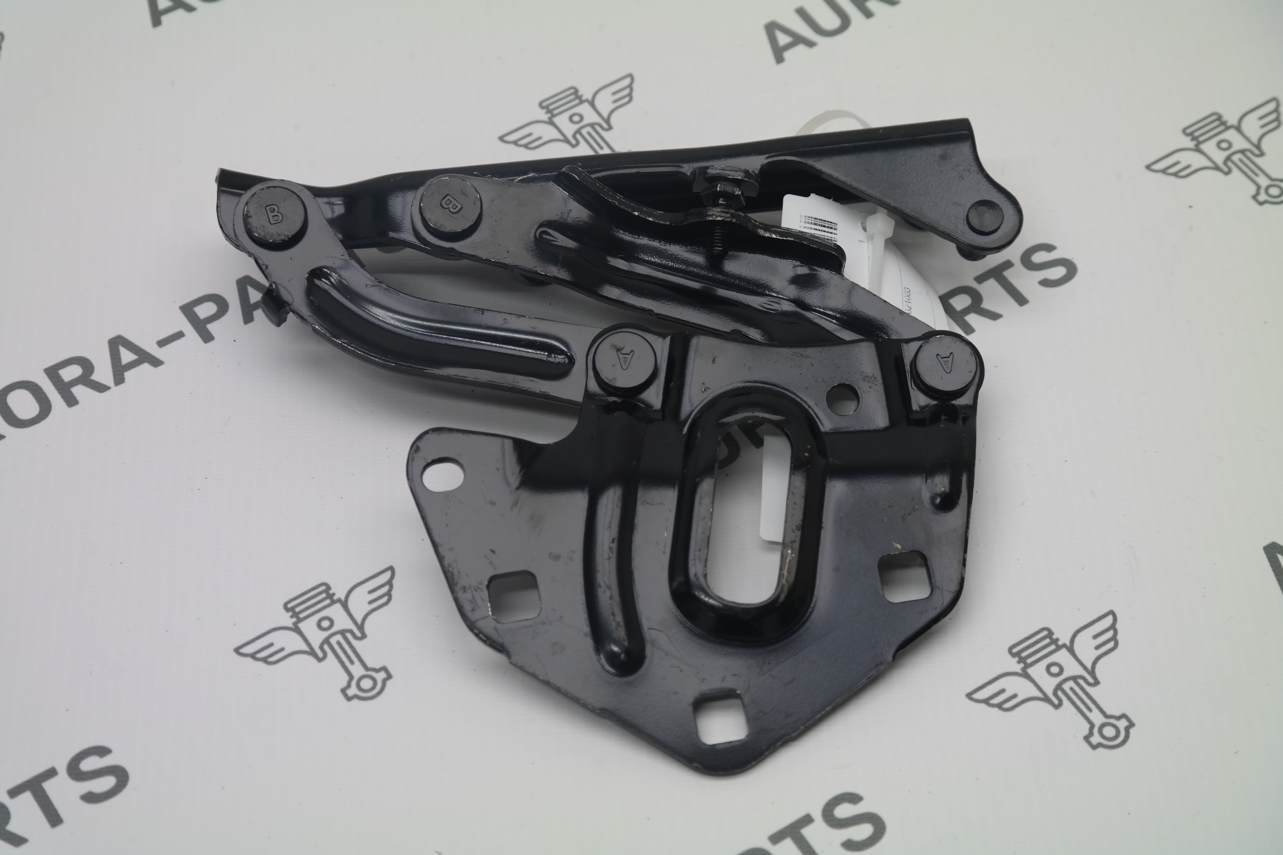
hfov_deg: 24.2
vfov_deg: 16.3
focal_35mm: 84
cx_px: 642
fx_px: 2993
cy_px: 428
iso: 400
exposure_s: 1/80
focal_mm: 55
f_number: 5.6
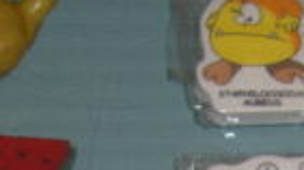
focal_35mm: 151
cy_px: 360
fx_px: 1216
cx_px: 293
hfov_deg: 14.1
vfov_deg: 7.6
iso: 64
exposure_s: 1/30
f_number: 8
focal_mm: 6.2
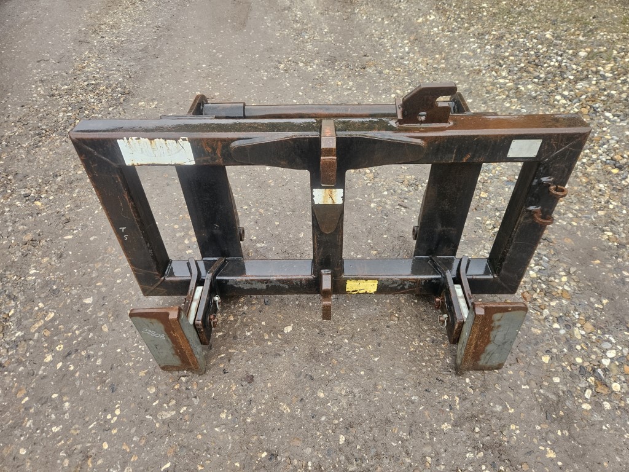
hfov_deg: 73.9
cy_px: 236
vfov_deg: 58.9
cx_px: 314
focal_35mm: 23
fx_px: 418
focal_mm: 5.4
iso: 250
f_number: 1.8
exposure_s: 1/180
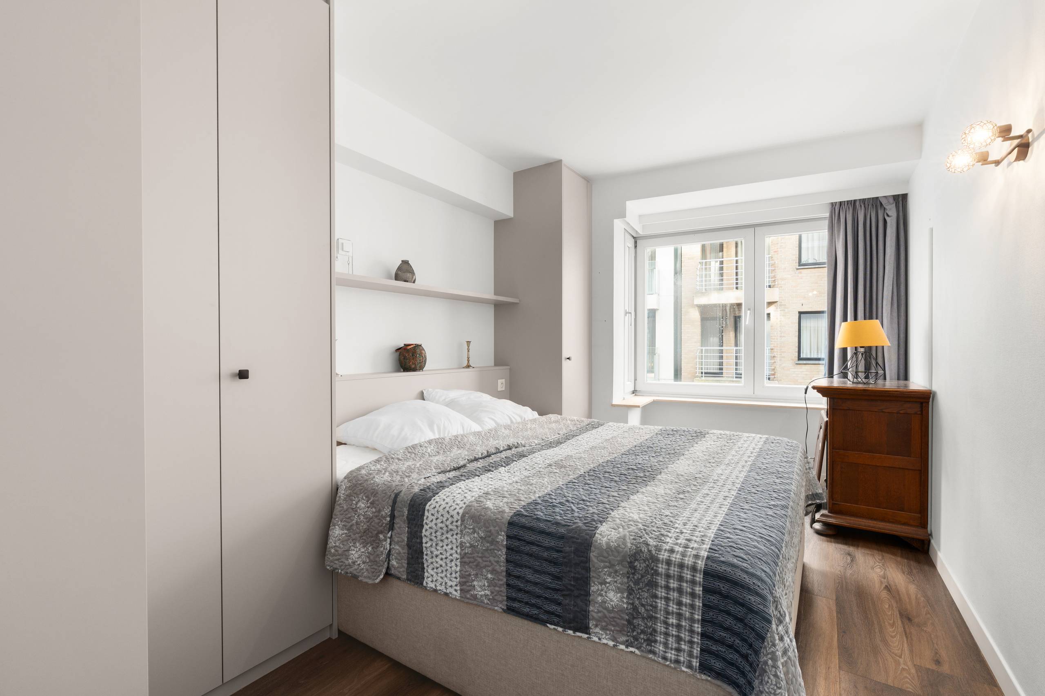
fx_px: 464
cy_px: 348
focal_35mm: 16
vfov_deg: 73.7
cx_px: 522
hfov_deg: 96.8
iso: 400
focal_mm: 16
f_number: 11
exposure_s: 2
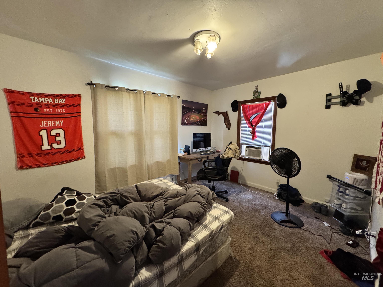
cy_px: 144
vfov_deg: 85.7
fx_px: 155
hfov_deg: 102.1
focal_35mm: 14
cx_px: 192
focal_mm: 2.22
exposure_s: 1/60
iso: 800
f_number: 2.2
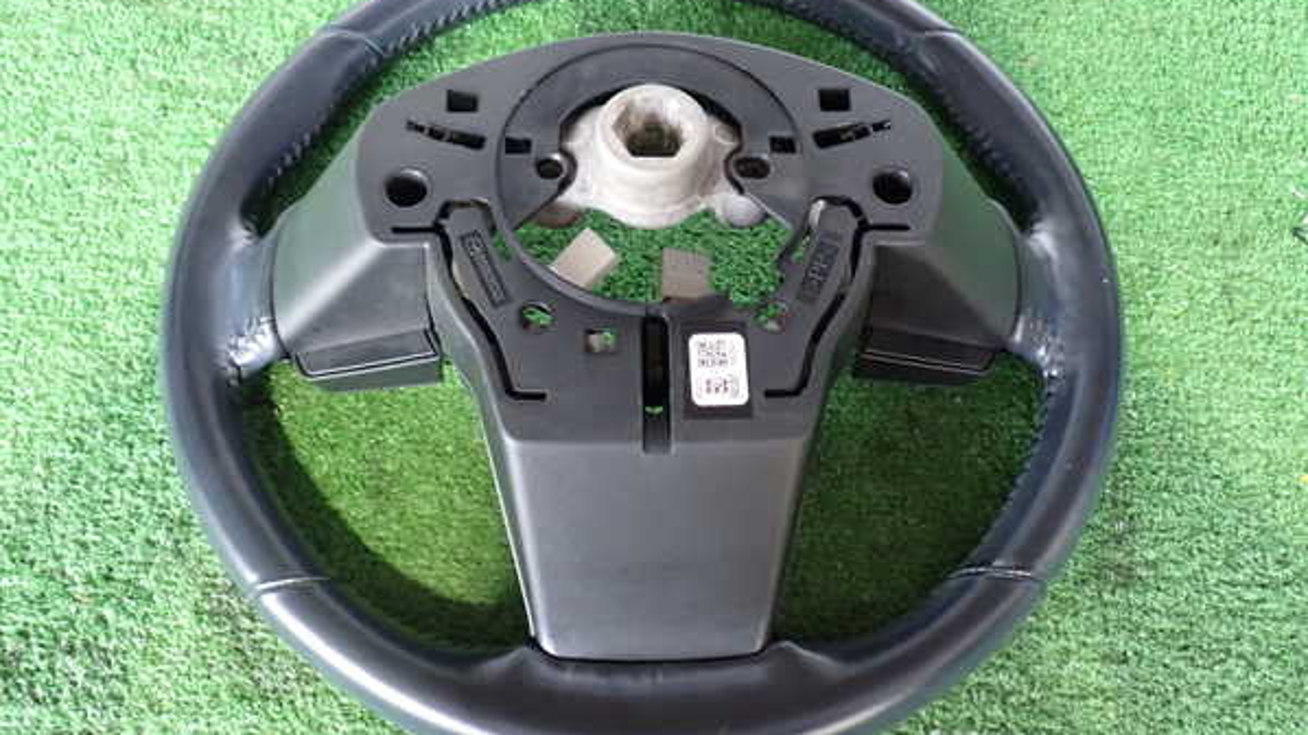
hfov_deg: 56.6
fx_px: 1214
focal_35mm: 35
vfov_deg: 33.6
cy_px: 319
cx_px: 654
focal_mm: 5.79
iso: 800
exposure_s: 1/25
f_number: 2.4
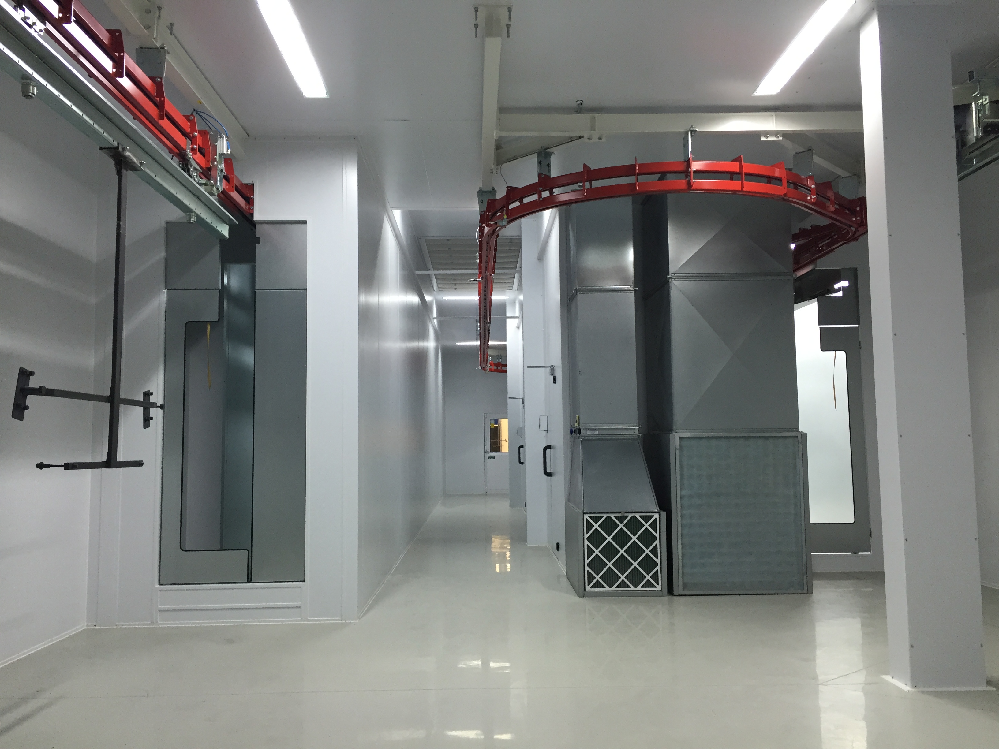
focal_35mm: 29
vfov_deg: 48.2
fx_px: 837
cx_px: 500
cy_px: 374
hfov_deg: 61.7
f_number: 2.2
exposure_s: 1/30
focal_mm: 4.15
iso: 40
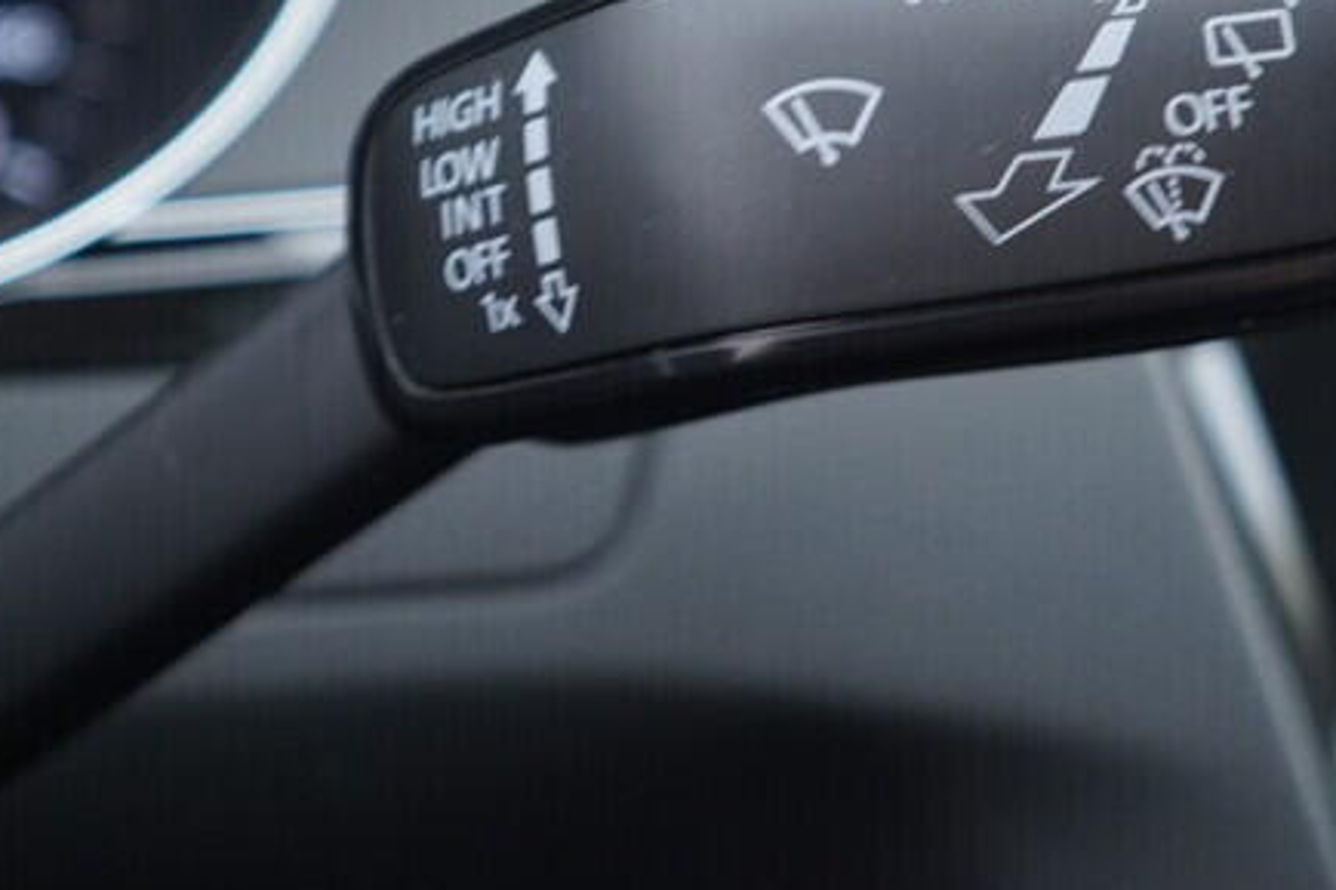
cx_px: 594
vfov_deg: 15.9
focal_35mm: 85
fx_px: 3153
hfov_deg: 23.9
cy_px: 152
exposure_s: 1/40
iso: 200
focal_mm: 24
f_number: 2.8
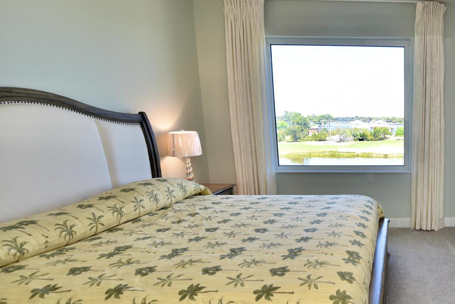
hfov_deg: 58.4
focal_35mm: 26
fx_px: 329
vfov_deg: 49.3
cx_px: 417
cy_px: 181
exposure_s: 1/125
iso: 280
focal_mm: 14
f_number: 5.6
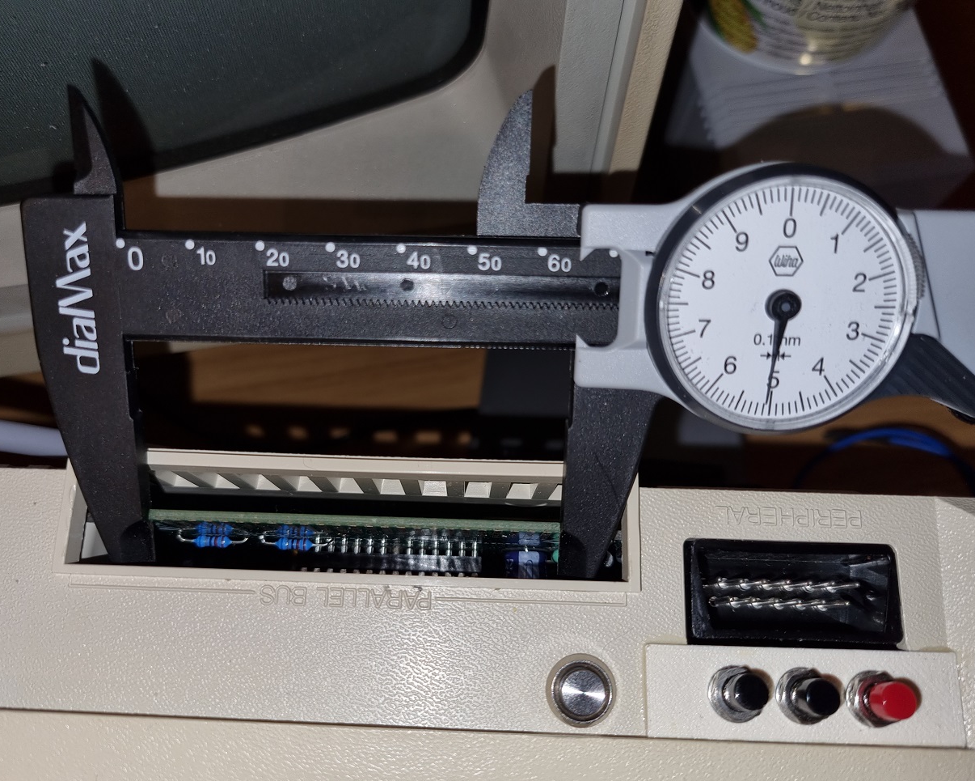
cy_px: 403
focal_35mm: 28
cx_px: 464
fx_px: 808
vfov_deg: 51.5
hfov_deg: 62.2
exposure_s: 1/100
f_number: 1.8
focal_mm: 5.4
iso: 80
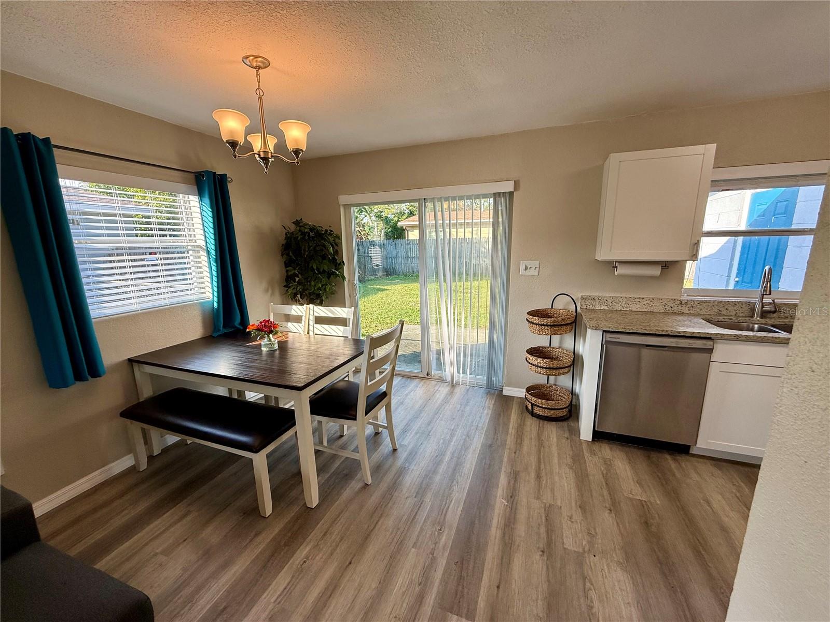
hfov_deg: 102.1
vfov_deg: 85.7
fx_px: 336
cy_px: 311
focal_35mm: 14
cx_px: 415
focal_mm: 2.22
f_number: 2.2
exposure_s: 1/220
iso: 64
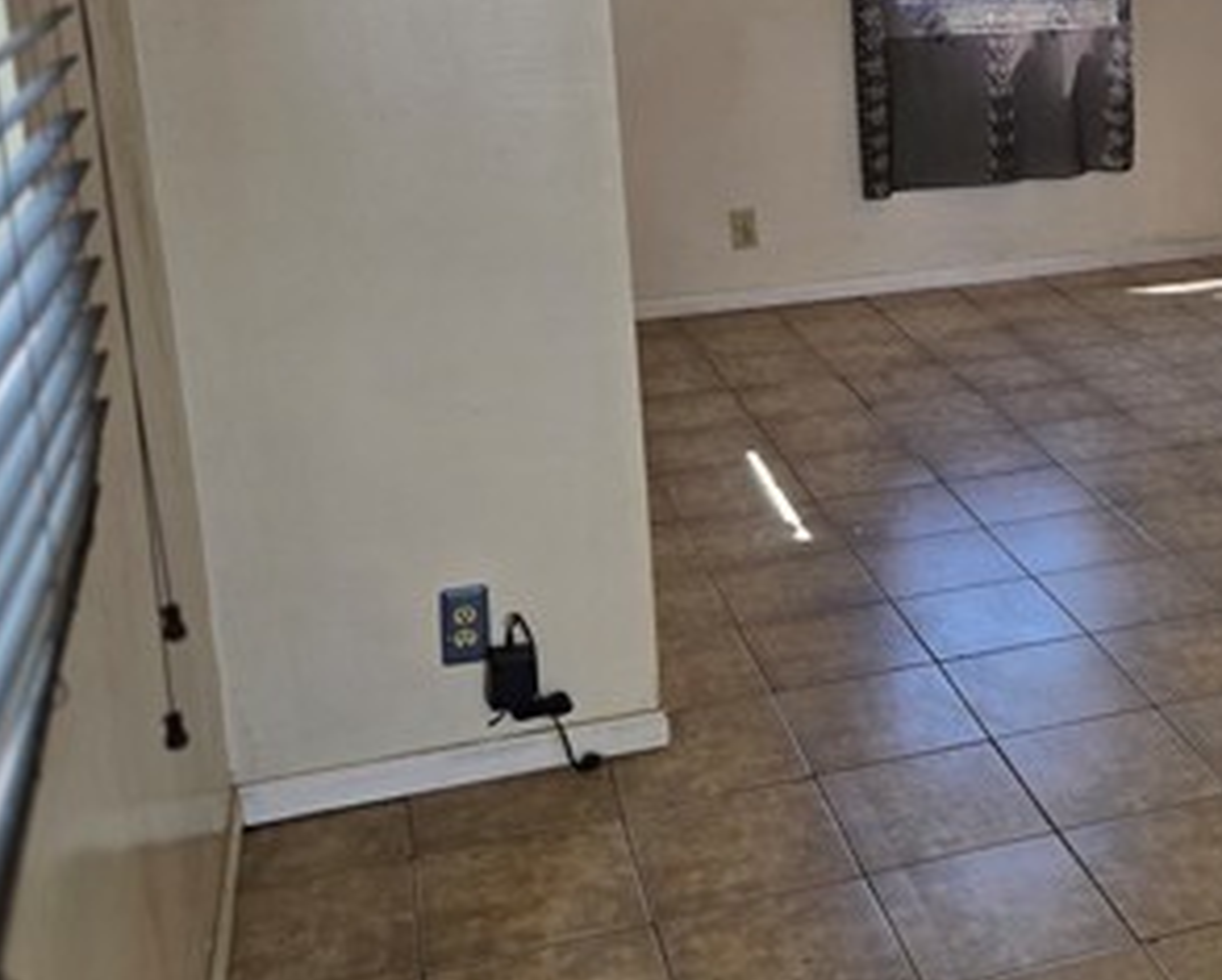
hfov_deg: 35.9
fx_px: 1774
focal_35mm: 49
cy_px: 221
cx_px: 1080
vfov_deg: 30.3
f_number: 1.8
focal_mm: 5.4
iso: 80
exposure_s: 1/120
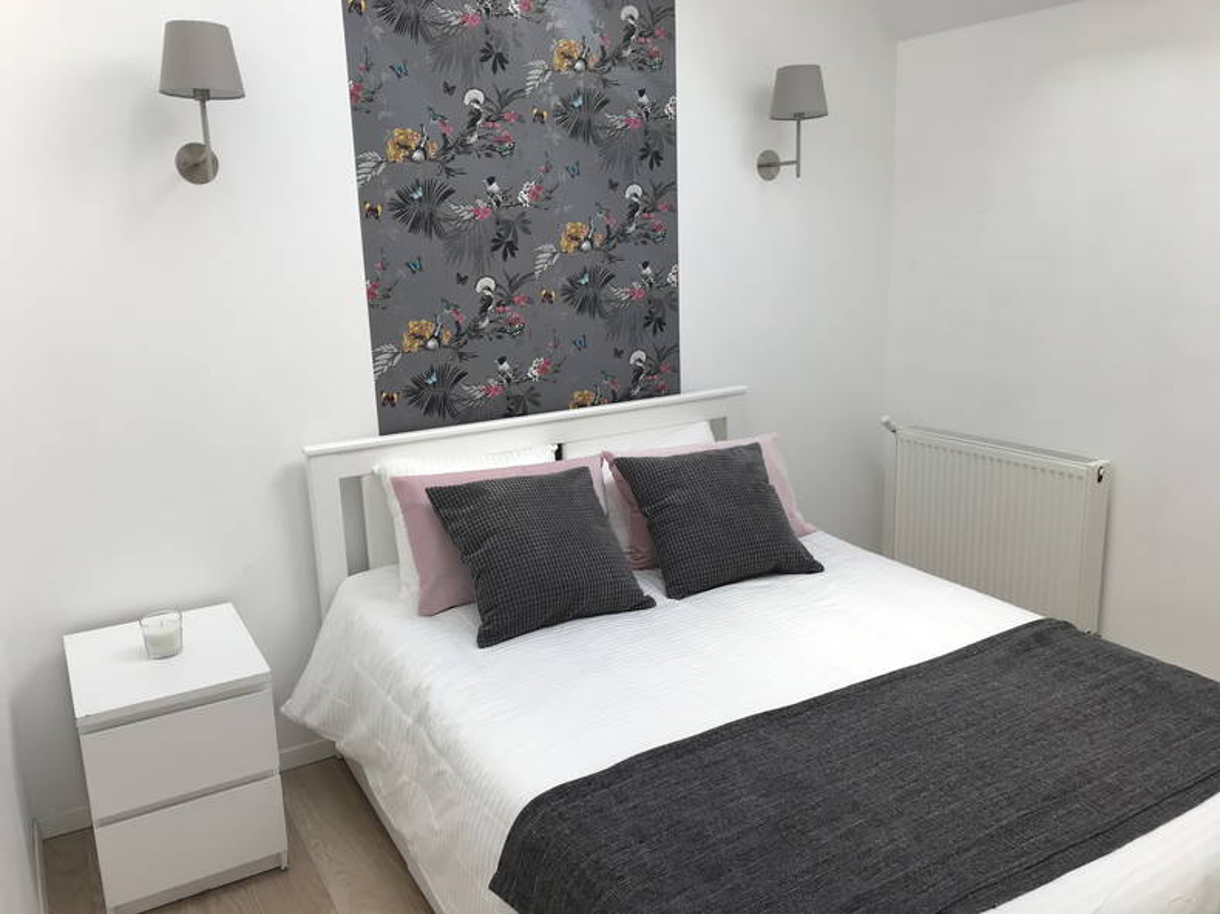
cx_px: 610
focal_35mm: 28
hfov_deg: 63.5
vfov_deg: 49.7
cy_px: 457
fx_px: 987
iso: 25
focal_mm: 3.99
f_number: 1.8
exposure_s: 1/100
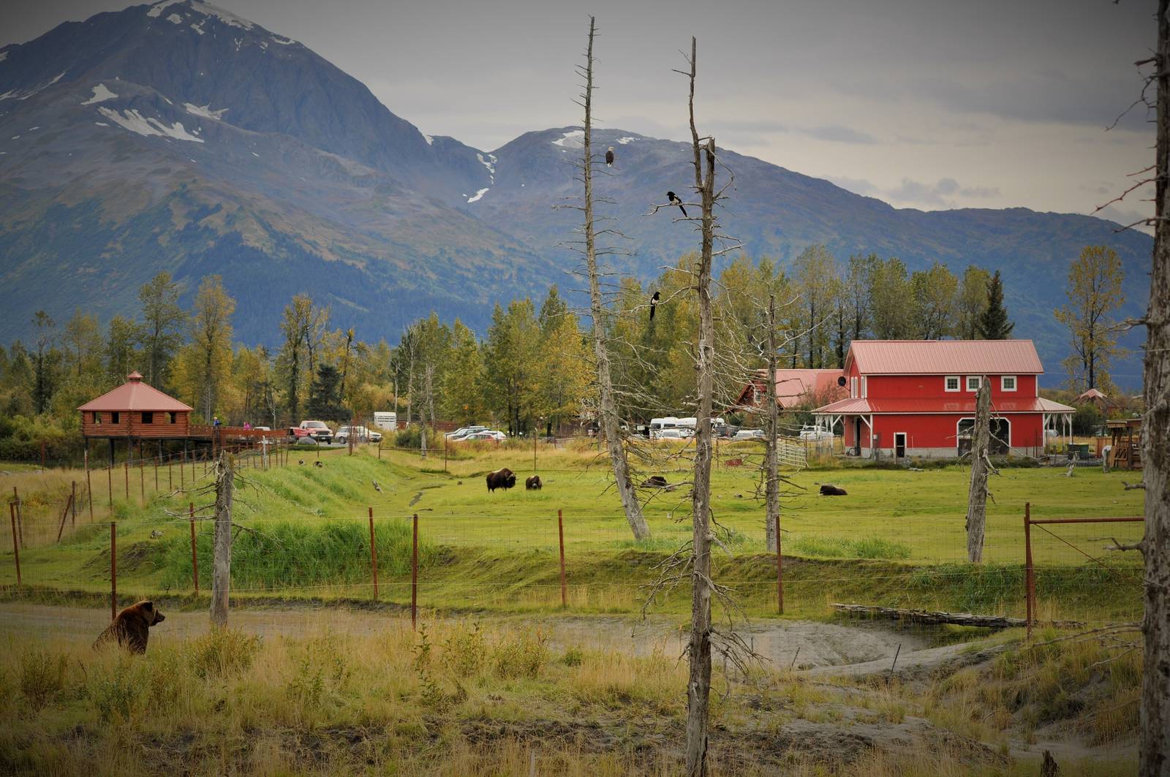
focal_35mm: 105
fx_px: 3409
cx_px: 585
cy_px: 388
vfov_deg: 13.0
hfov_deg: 19.5
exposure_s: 1/1250
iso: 400
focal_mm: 70
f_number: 5
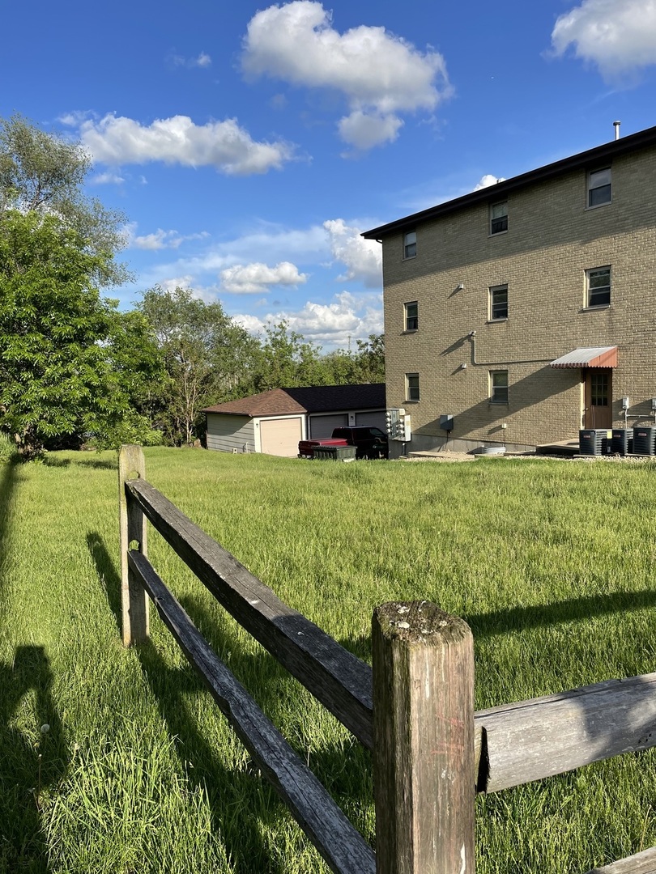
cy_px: 437
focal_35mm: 26
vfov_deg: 67.3
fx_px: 657
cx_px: 328
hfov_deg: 53.1
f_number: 1.6
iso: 32
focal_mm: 4.2
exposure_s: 1/2564
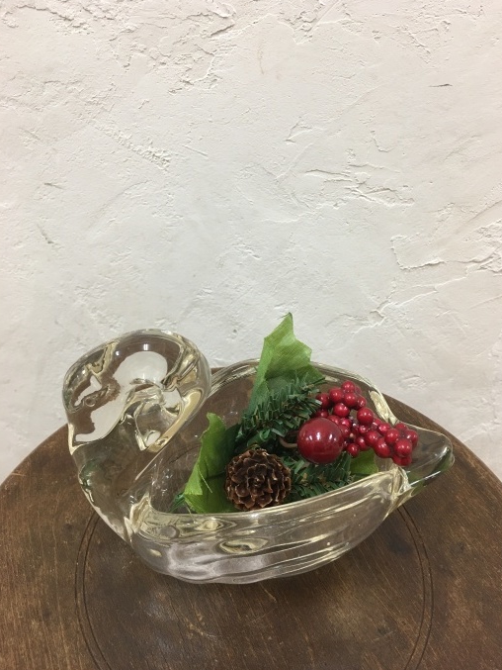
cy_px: 335
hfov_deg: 46.8
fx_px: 580
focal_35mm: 30
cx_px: 254
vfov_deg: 60.0
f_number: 2.2
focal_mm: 4.15
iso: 40
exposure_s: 1/15
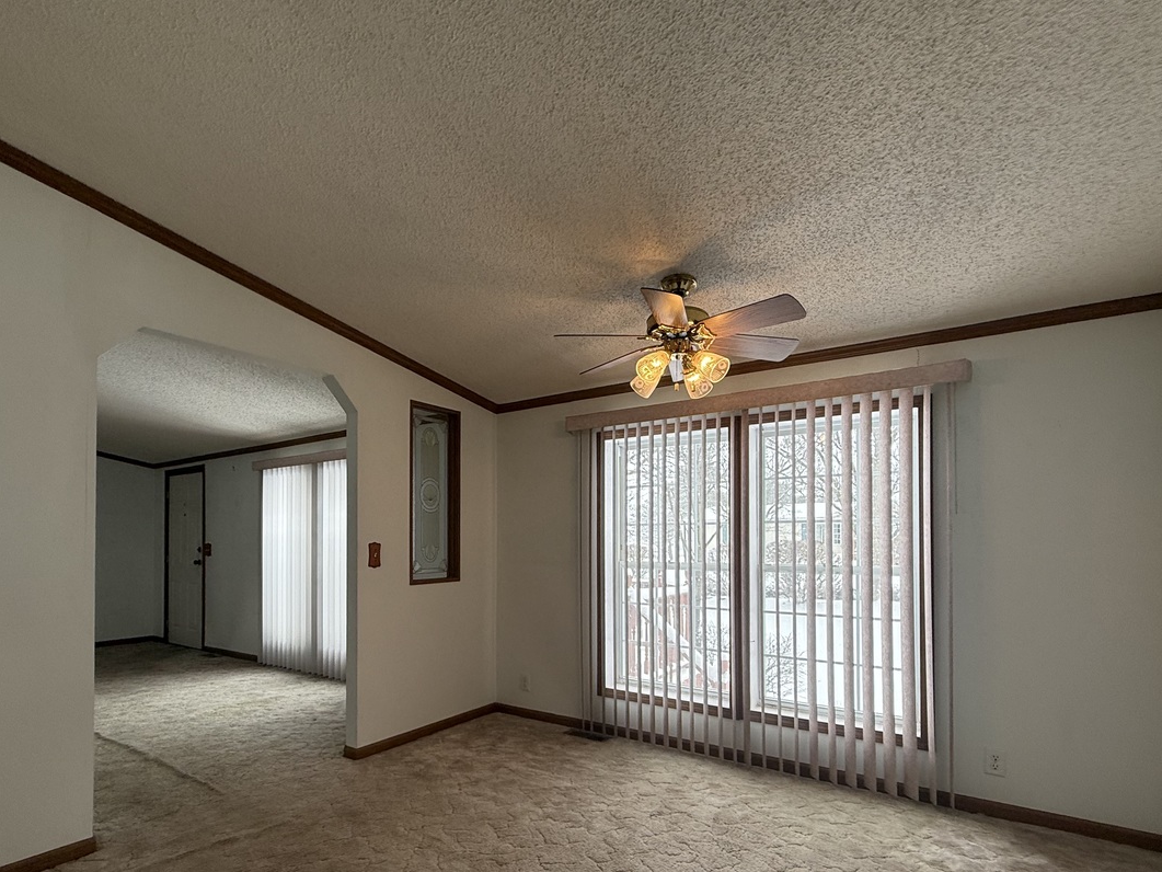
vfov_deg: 67.9
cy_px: 530
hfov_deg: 84.2
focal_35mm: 19
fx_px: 638
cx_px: 505
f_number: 2.2
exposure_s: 1/203
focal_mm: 2.22
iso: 64
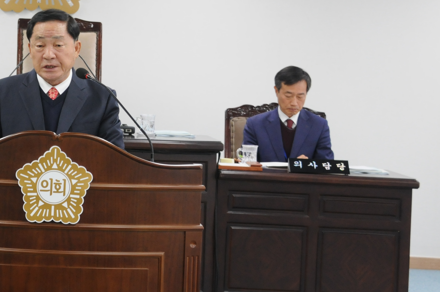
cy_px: 48
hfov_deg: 14.3
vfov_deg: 9.6
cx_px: 40
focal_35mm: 142
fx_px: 1734
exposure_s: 1/40
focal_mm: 45
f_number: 5.6
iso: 800
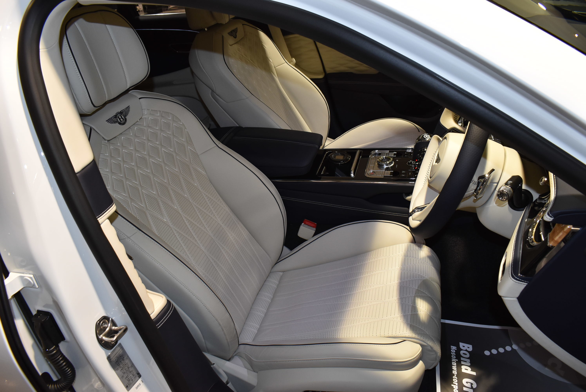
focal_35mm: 27
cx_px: 293
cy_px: 196
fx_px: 440
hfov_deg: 67.3
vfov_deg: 48.0
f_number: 8
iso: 900
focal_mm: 18
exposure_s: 1/60
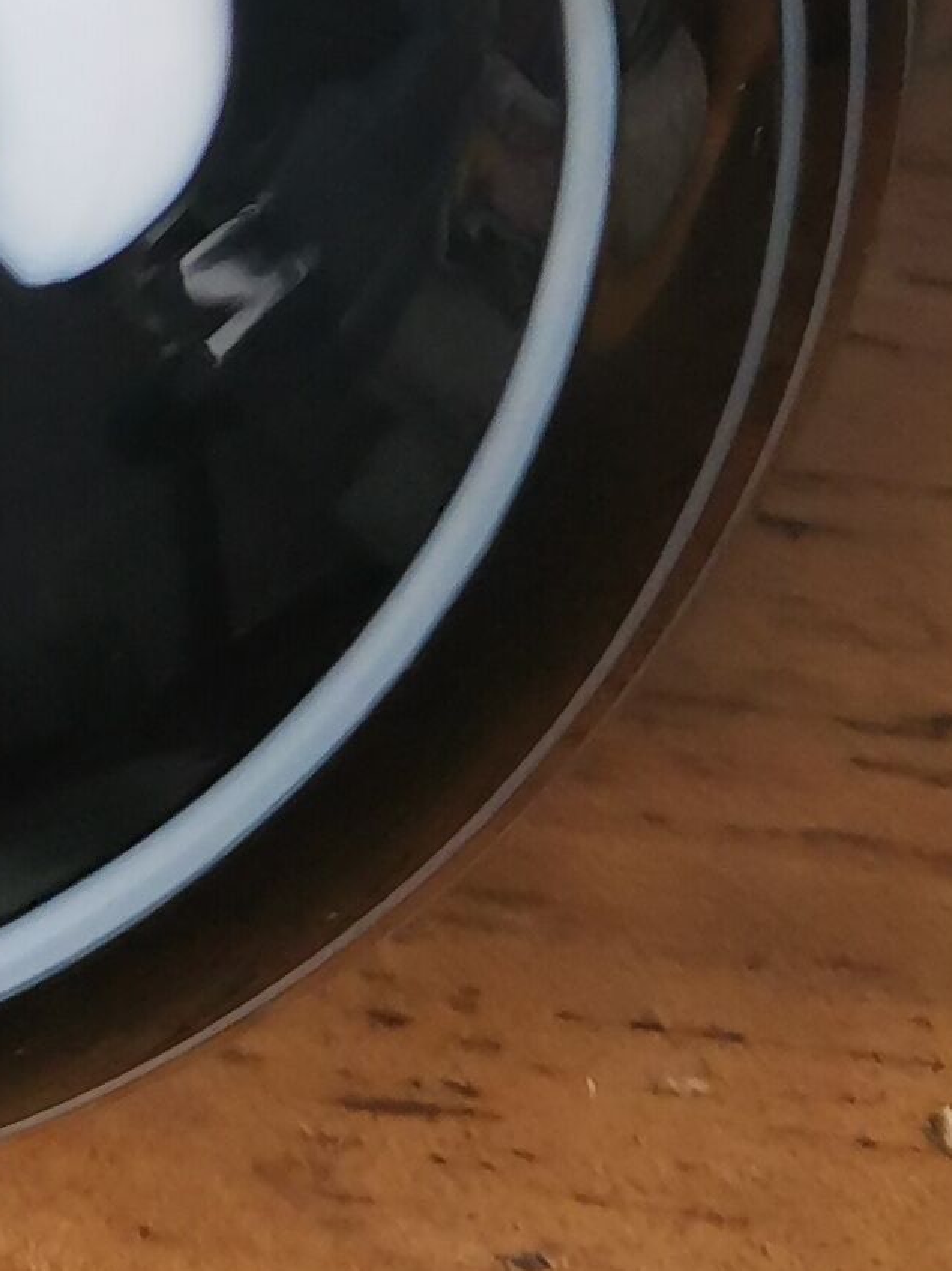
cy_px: -1235
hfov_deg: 11.5
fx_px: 4513
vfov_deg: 13.7
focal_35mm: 123
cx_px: -526
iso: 125
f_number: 1.8
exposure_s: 1/100
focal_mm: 4.75
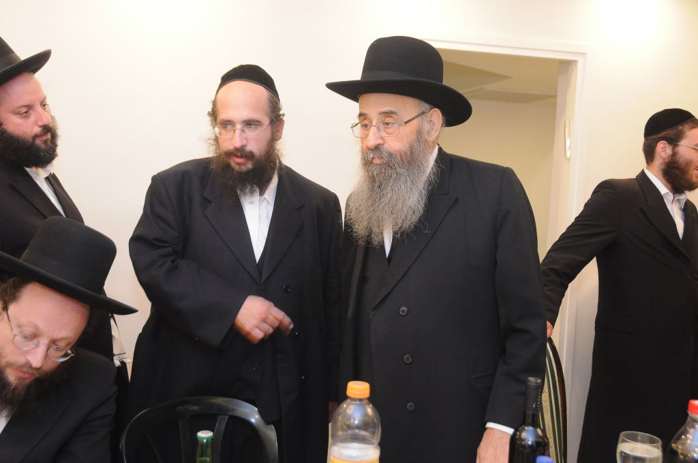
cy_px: 232
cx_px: 349
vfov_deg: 34.1
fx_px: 755
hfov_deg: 49.6
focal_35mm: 39
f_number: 4
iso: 1250
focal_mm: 26
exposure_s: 1/60
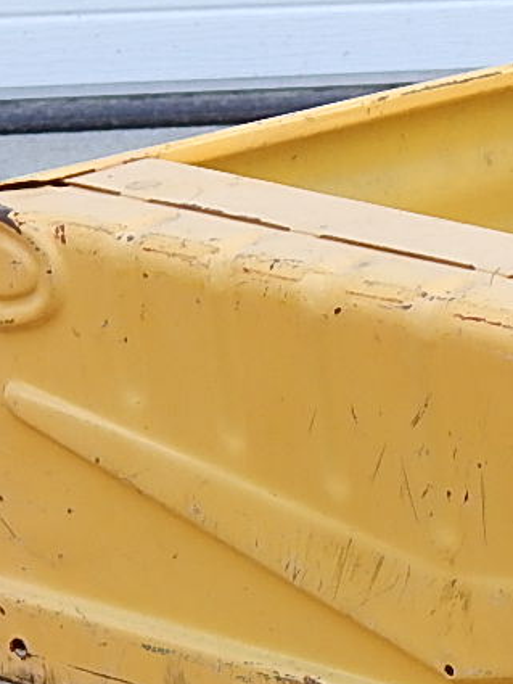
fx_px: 3199
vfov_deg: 12.1
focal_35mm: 162
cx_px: 642
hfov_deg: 9.0
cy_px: 674
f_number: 3.6
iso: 125
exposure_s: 1/80
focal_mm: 7.7
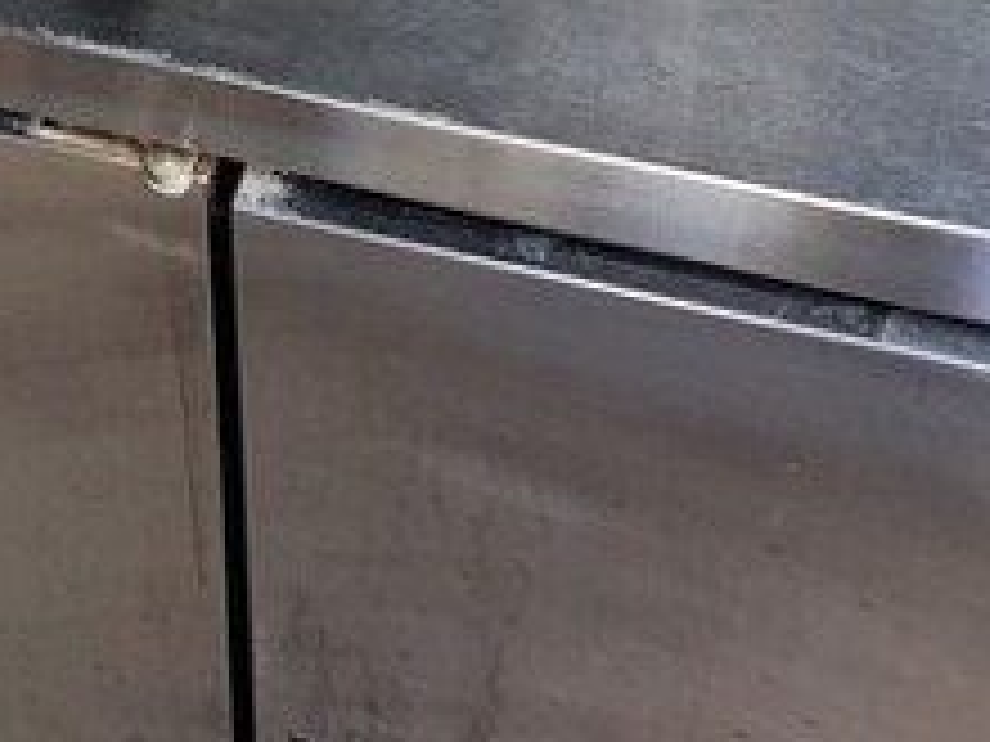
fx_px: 2059
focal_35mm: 72
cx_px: -72
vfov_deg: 18.7
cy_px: -279
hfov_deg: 25.3
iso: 125
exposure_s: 1/120
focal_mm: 4.3
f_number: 2.4
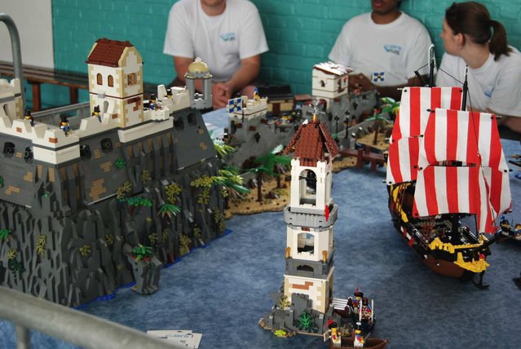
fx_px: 826
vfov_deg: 23.9
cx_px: 260
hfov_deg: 35.0
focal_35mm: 57
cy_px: 174
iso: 400
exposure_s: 1/125
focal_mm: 38
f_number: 5
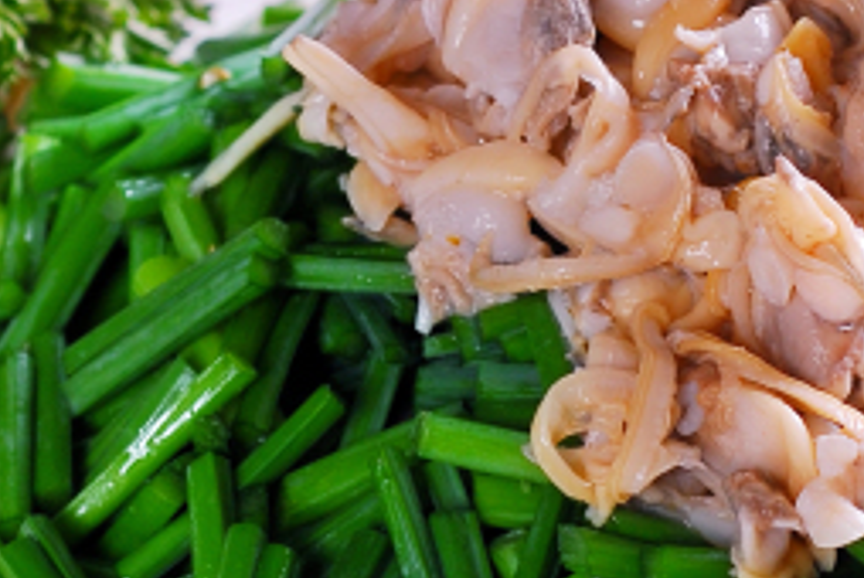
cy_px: 117
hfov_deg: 5.7
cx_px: 544
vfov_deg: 3.8
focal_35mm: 363
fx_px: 8722
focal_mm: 60
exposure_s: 1/200
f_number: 6.3
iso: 100
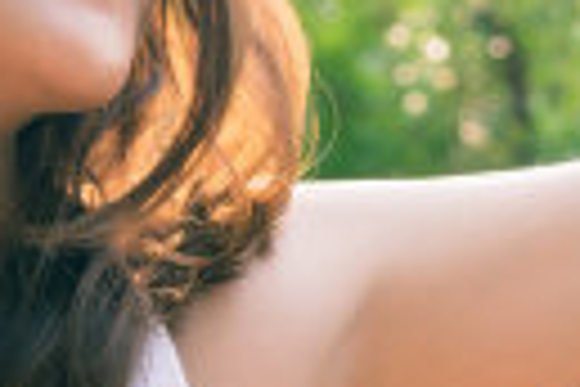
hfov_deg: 12.4
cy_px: -104
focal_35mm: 166
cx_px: 328
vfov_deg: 8.2
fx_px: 2674
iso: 320
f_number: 4
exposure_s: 1/200
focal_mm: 35
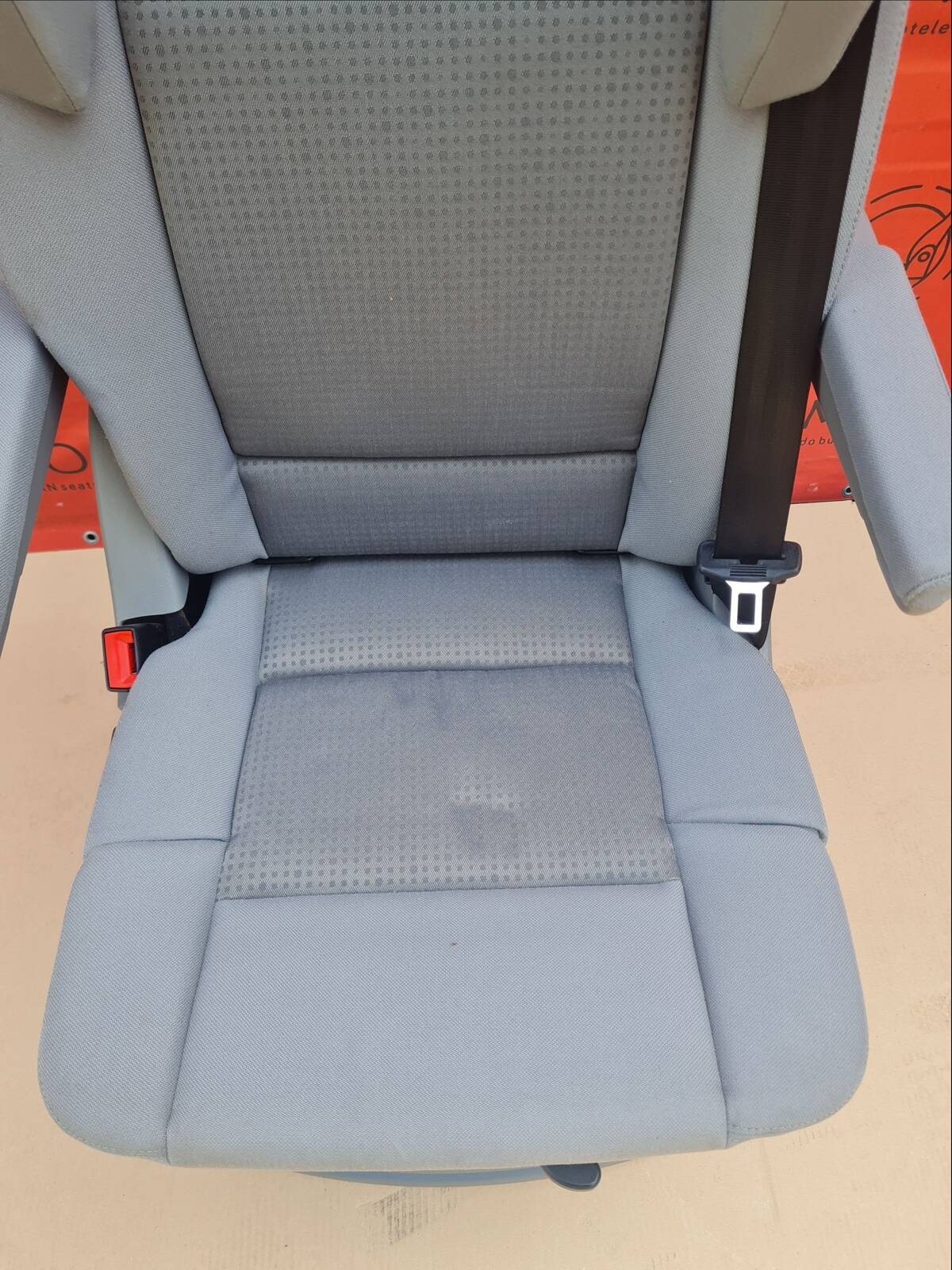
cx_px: 476
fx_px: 953
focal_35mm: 26
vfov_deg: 67.3
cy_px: 635
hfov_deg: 53.1
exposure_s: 1/204
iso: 50
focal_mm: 5.4
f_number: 1.8
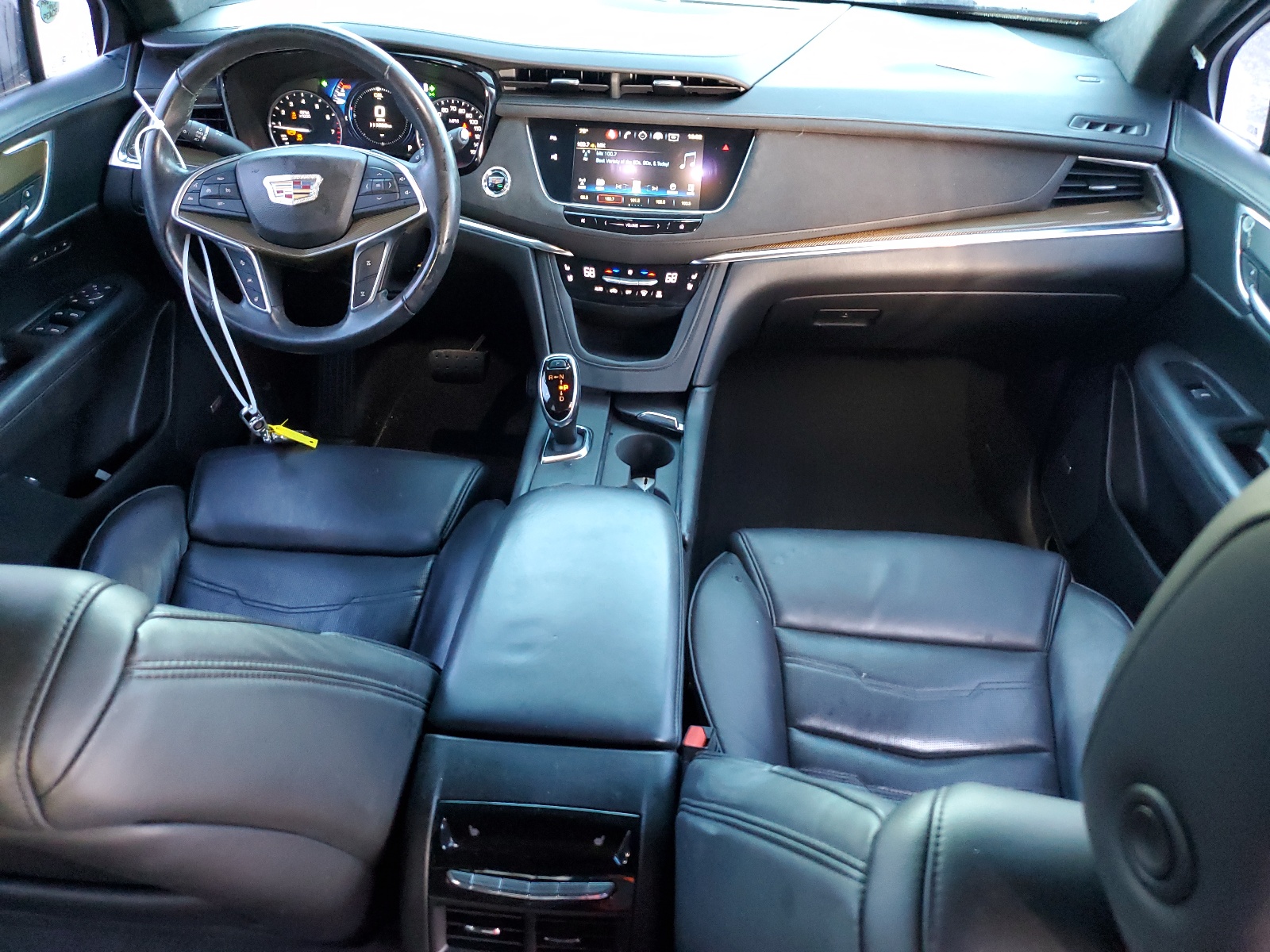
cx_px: 635
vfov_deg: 53.1
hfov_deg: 67.3
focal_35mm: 26
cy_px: 476
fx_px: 954
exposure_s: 1/40
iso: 343
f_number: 1.5
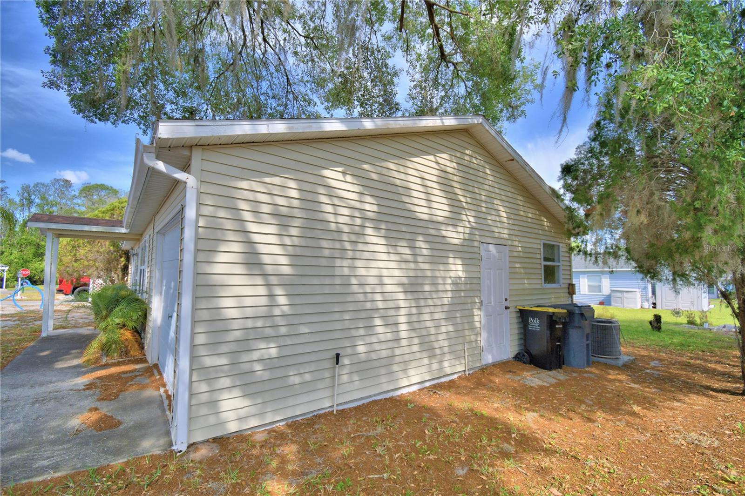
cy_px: 248
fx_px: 310
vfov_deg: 77.3
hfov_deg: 100.4
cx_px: 372
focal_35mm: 15
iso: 100
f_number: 4.5
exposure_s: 1/800
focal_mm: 10
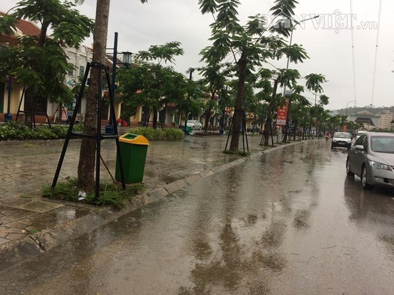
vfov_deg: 48.2
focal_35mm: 29
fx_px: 330
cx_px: 197
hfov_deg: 61.7
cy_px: 148
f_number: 2.2
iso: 32
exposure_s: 1/159
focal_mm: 4.15
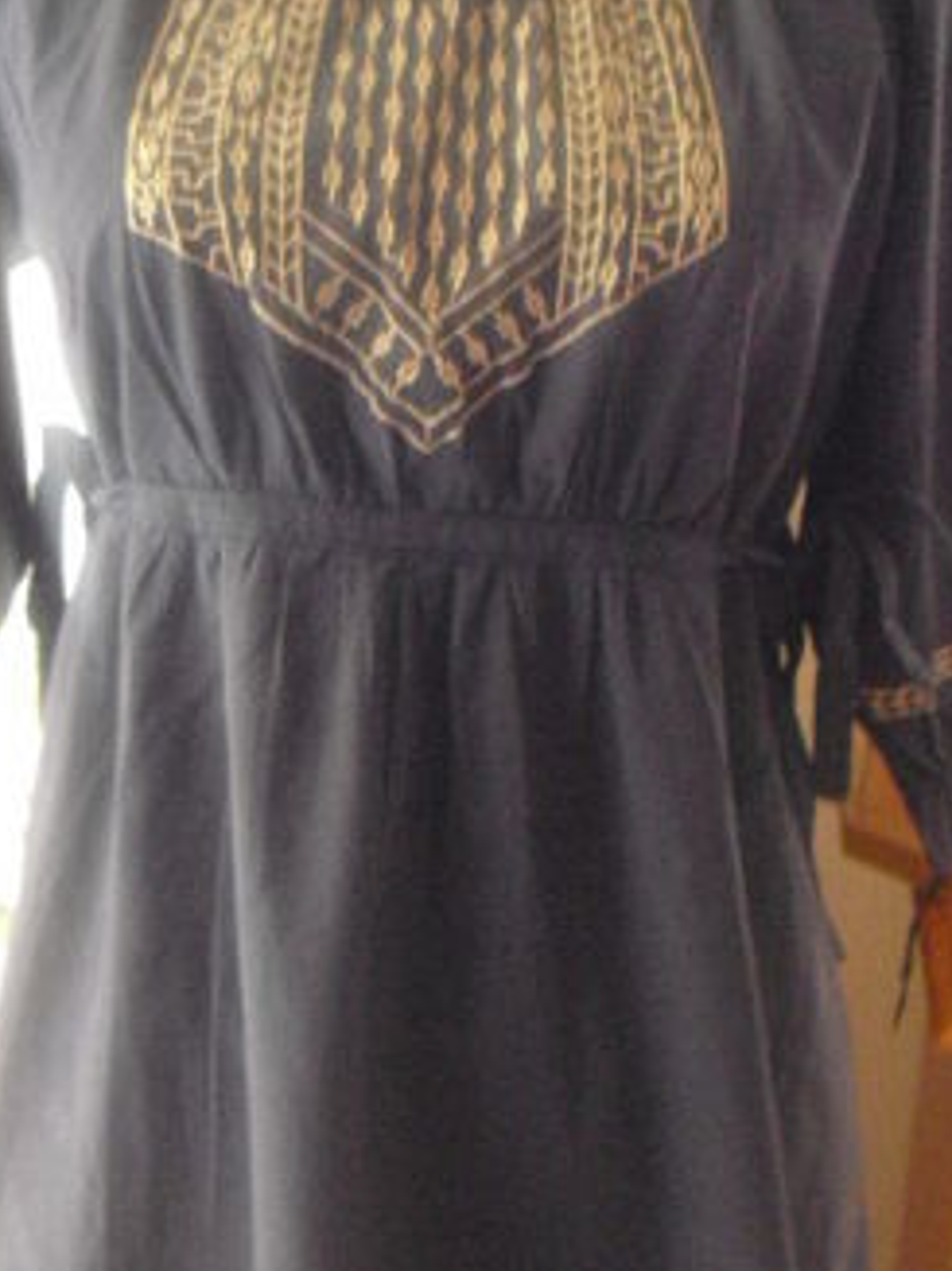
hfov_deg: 22.2
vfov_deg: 29.4
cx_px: 509
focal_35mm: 66
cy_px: 630
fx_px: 2422
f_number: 3.1
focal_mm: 6.3
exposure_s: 1/8
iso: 800
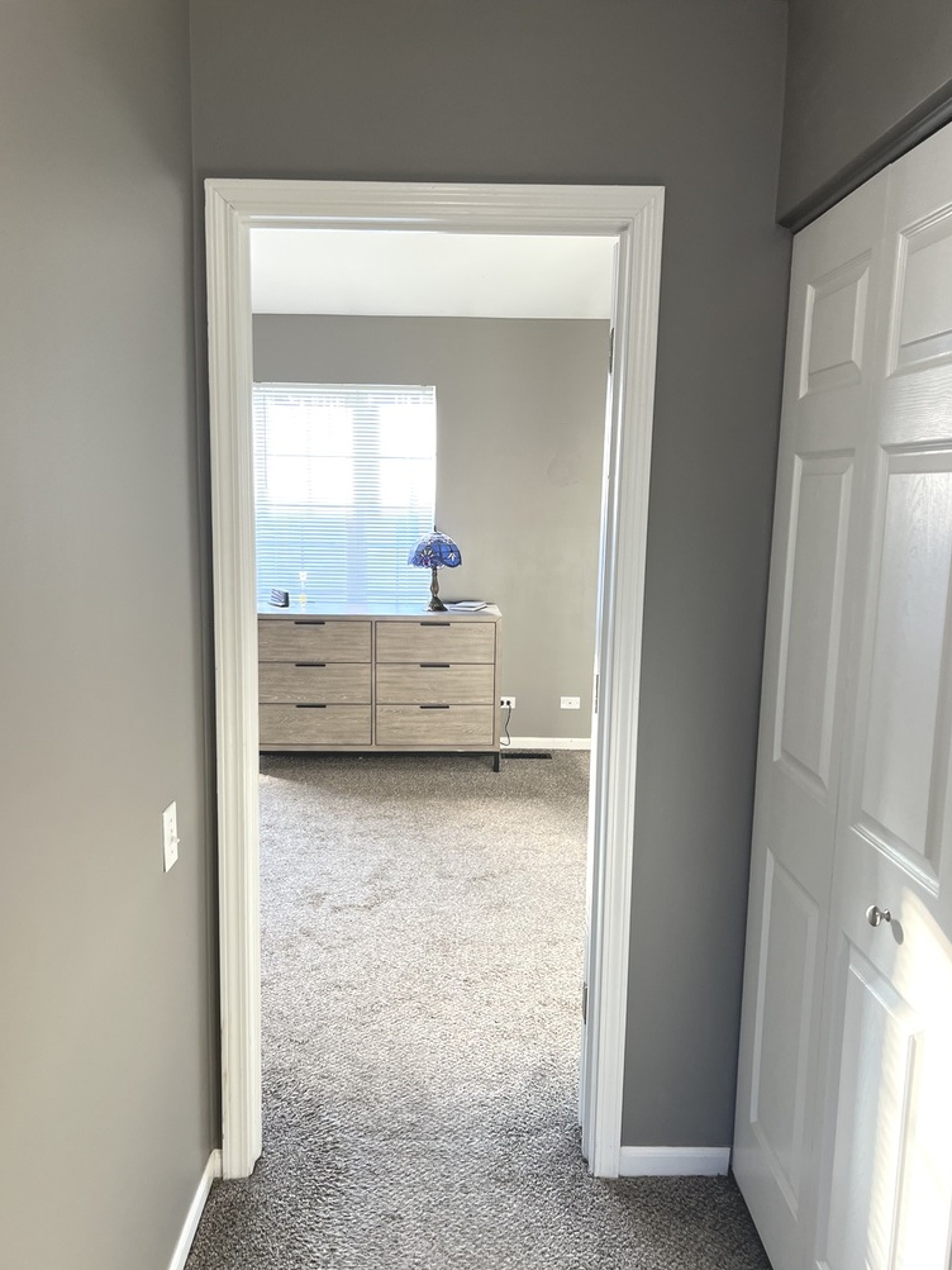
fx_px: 1027
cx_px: 446
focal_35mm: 28
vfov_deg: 63.4
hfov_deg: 49.7
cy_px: 655
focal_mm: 5.7
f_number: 1.5
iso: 80
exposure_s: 1/120
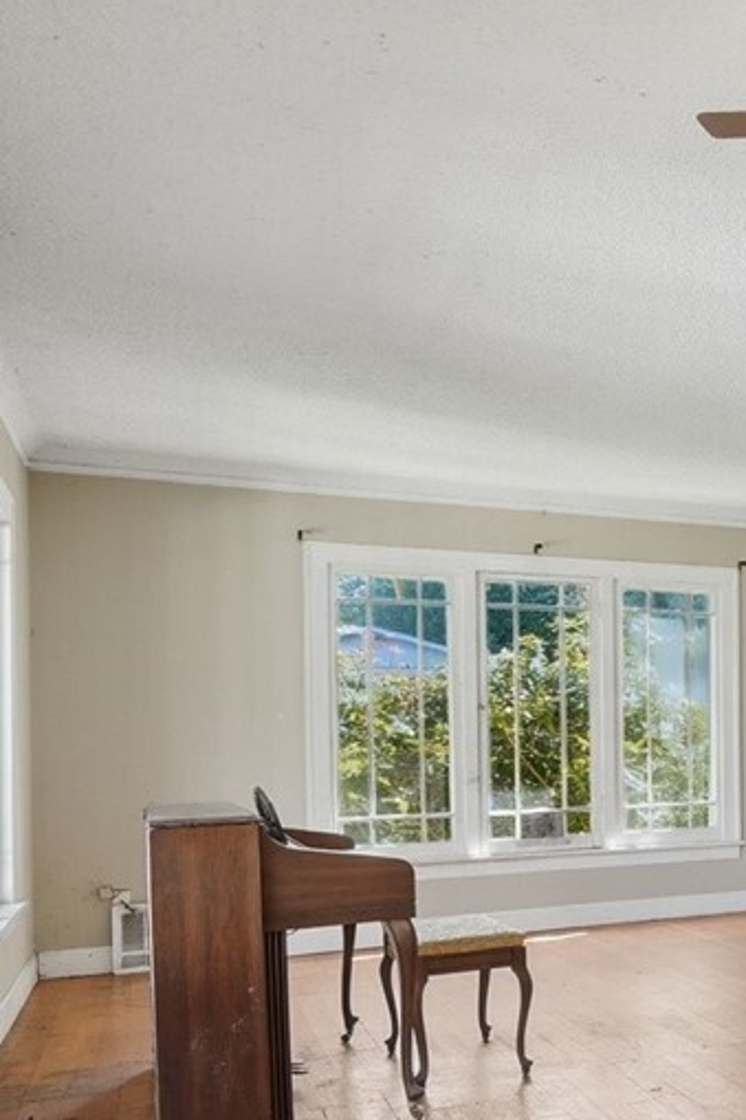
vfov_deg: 47.8
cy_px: 726
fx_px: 1244
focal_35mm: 40
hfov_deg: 23.1
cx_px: 1250
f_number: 9
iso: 250
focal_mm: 12
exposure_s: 1/20
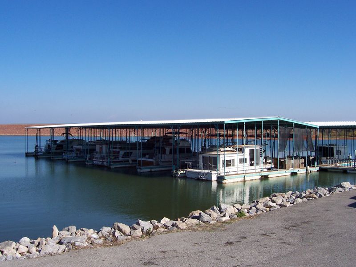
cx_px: 178
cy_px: 134
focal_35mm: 37
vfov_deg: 38.7
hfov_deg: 50.1
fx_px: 381
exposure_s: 1/750
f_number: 5.6
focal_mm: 5.6
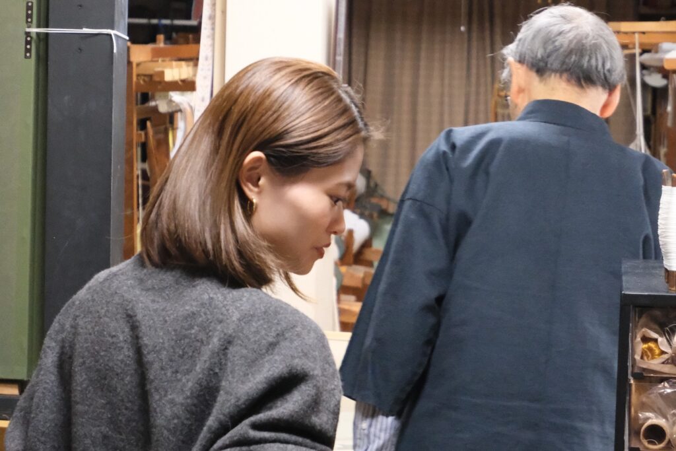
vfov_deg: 20.0
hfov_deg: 29.7
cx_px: 338
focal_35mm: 68
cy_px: 226
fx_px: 1277
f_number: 5.6
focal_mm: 45
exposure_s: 1/160
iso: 12800
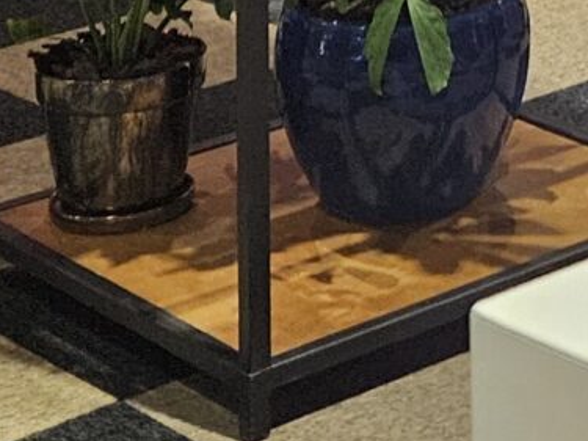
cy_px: -731
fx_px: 2666
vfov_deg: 8.4
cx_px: 1091
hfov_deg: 11.6
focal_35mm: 157
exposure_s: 1/33
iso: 500
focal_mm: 5.4
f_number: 1.8
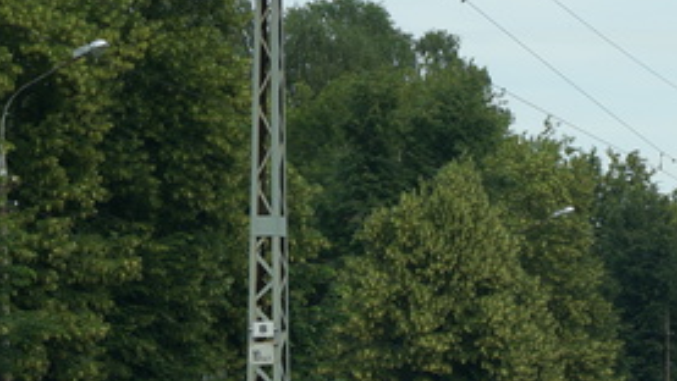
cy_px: 325
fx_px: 2848
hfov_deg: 13.4
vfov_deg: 7.6
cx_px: 635
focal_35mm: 159
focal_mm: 33
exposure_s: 1/125
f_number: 8
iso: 100
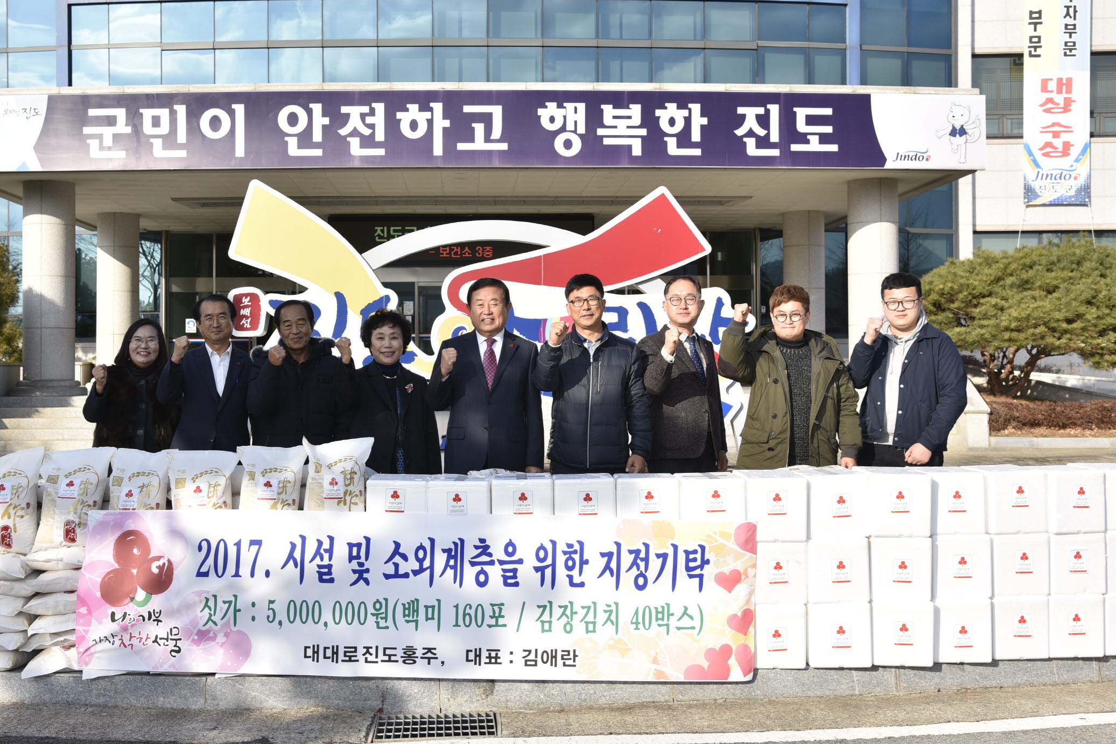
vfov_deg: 30.5
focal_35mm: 44
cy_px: 320
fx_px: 1364
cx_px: 482
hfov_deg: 44.4
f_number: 6.3
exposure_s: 1/250
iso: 100
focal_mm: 38
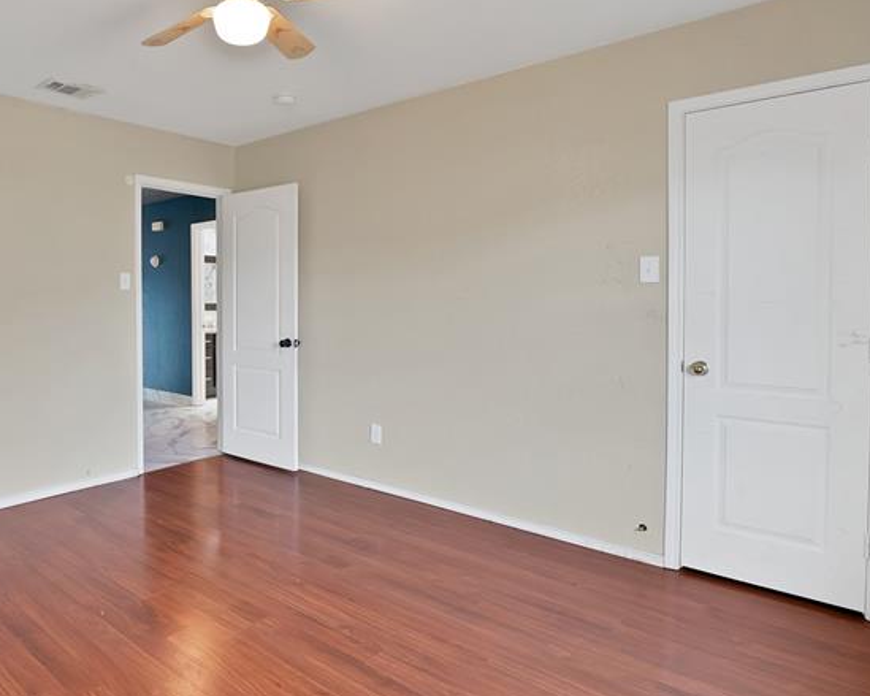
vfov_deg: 65.3
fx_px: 541
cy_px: 308
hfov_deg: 74.8
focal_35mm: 21
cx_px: 279
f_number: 9
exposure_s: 1/2
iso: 640
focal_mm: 12
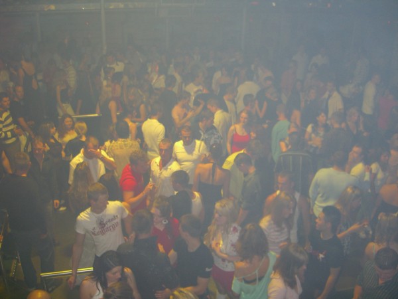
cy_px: 150
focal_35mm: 38
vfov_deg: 37.7
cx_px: 199
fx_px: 437
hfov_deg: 49.0
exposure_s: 1/60
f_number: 2.8
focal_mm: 7.9
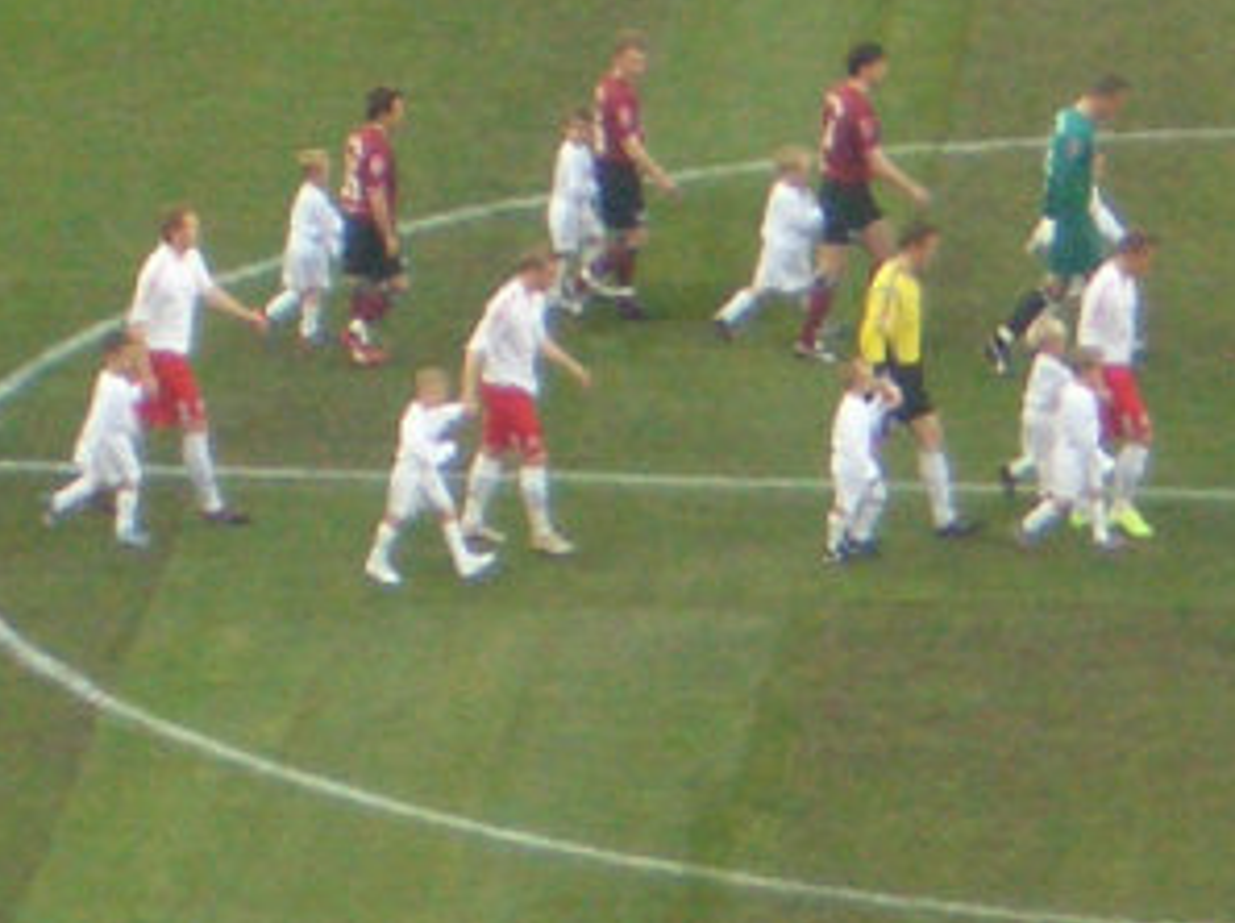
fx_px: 6307
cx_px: 657
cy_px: 168
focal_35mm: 177
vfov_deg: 8.4
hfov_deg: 11.2
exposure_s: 1/125
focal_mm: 17.4
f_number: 4.8
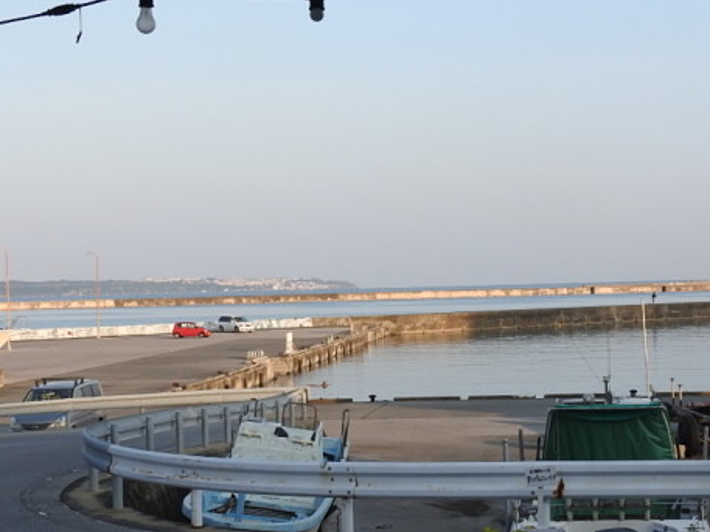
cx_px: 392
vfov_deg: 19.9
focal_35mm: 74
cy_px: 288
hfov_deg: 26.3
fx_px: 1517
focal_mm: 5.9
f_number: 3.6
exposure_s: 1/400
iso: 100
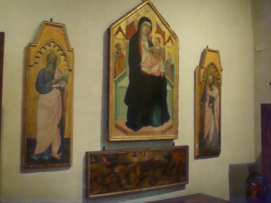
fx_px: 305
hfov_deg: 47.9
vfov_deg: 36.8
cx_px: 136
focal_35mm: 39
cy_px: 102
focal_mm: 6.6
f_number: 3.5
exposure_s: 1/1.43
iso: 150
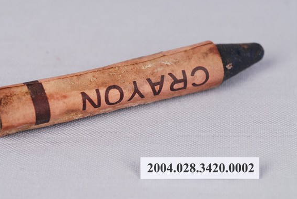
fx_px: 842
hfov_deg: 20.0
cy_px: 94
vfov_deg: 13.5
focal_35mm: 102
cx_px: 130
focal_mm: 60
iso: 100
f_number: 13
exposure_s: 1/125
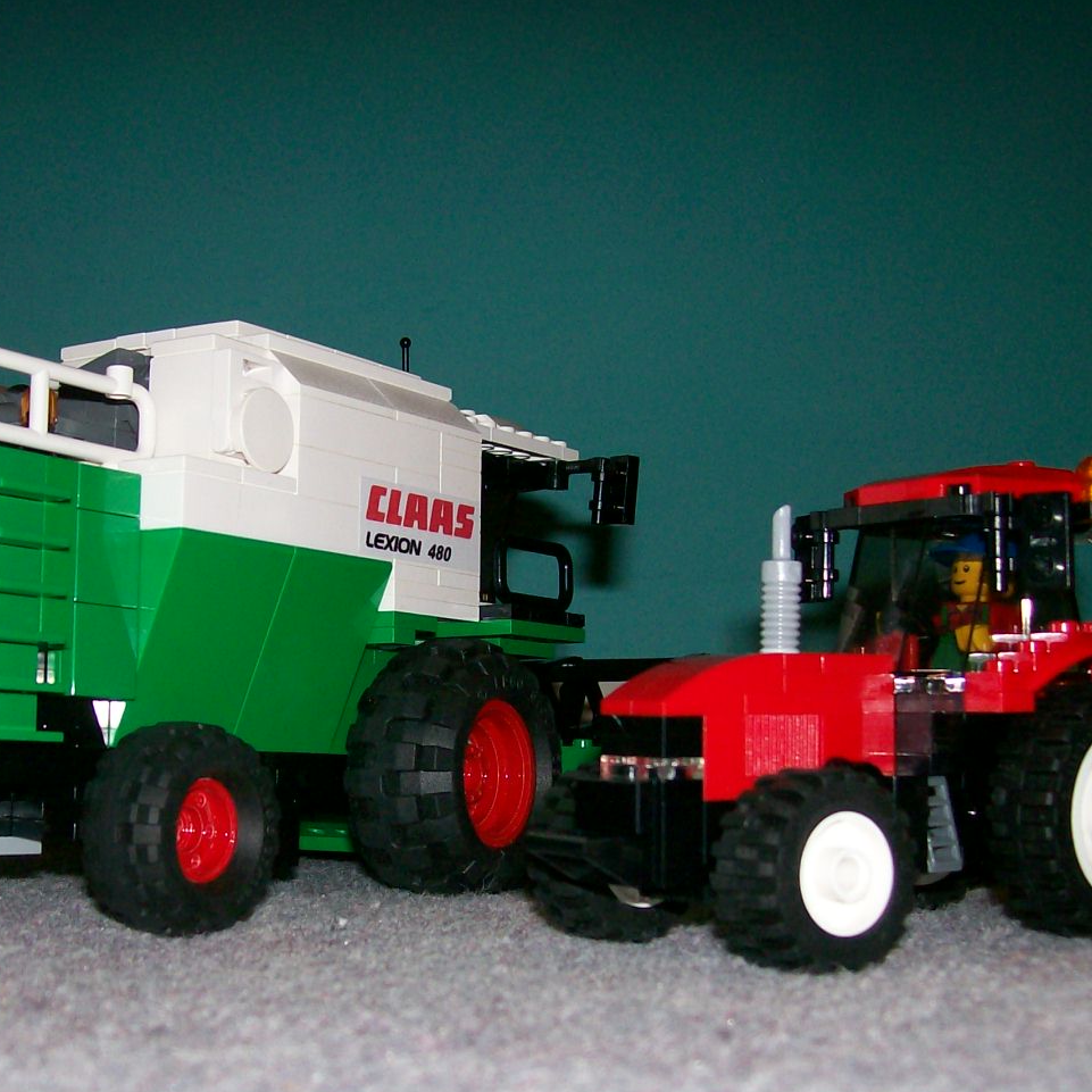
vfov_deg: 32.1
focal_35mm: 53
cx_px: 383
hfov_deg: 32.0
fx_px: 1892
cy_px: 639
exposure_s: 1/64
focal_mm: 6
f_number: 2.7
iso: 80
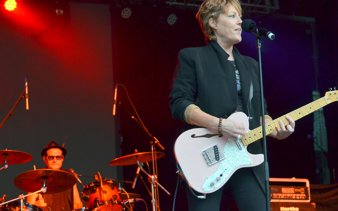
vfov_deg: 12.2
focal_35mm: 107
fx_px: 986
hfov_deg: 19.5
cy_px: 99
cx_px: 169
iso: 1600
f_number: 4.5
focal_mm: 70
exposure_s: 1/125
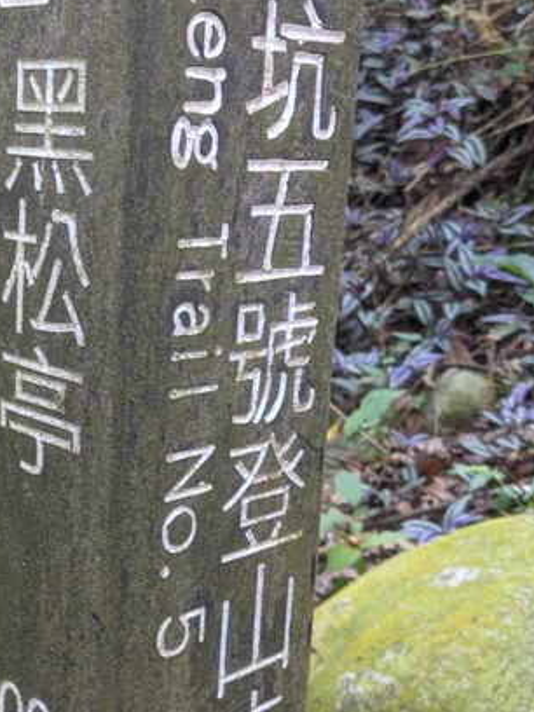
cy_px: 321
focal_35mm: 53
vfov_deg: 36.1
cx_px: 86
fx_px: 1090
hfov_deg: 26.8
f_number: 1.73
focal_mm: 4.38
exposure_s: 1/60.9
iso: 108
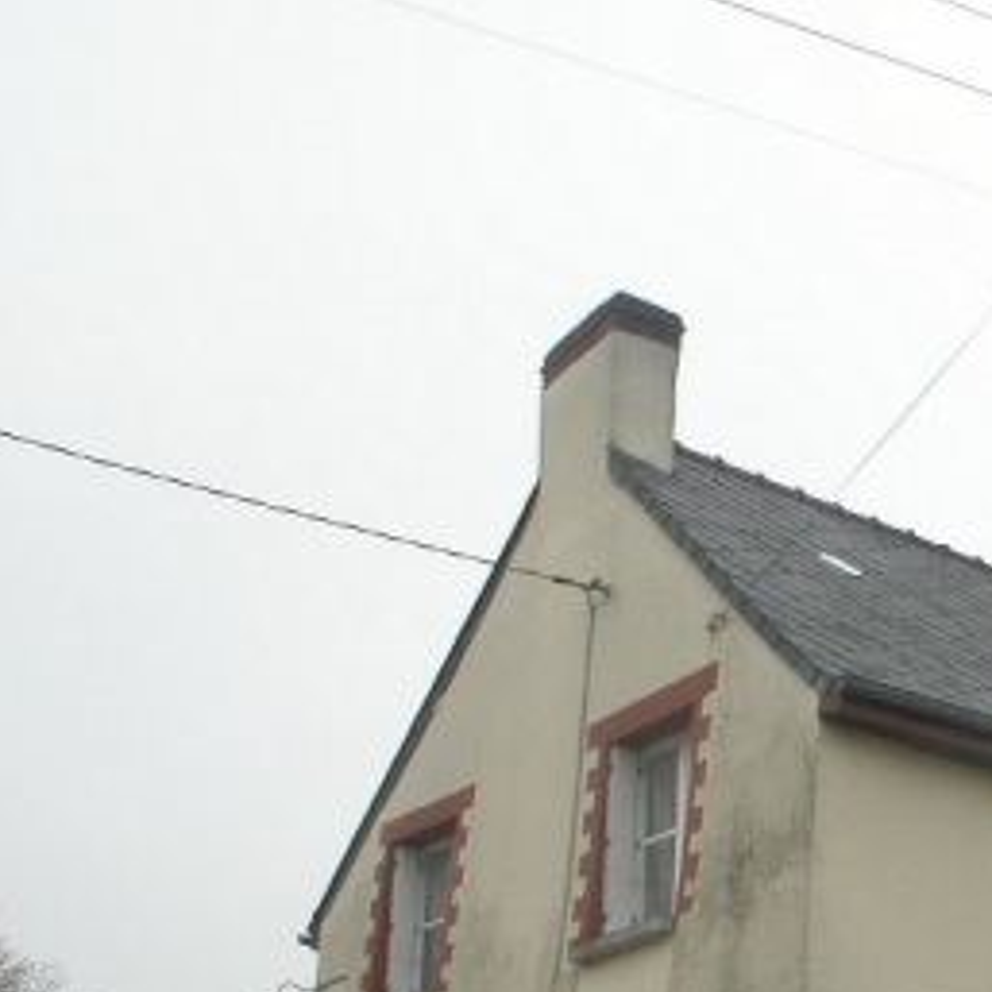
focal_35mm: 89
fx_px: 2886
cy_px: 892
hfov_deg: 18.8
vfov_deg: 19.2
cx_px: 1061
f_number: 4.7
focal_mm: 7.85
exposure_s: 1/139
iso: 100
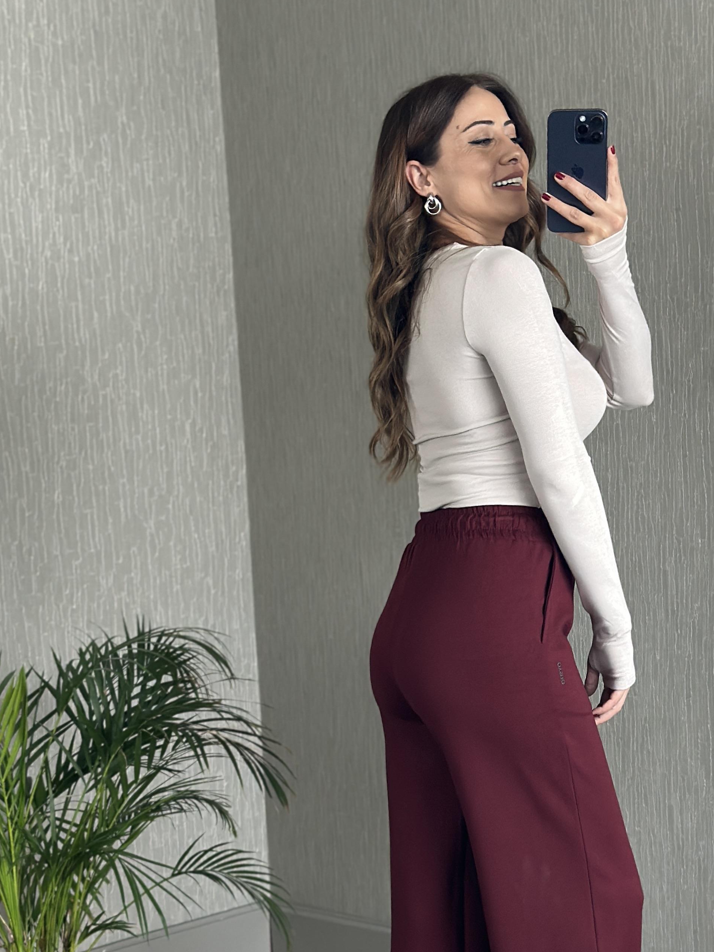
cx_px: 527
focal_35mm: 76
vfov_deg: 25.5
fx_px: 2090
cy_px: 648
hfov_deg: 19.3
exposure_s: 1/60
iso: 320
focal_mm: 6.86
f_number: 1.78
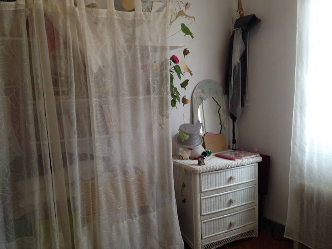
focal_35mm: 33
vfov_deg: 42.9
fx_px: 316
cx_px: 166
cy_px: 124
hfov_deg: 55.4
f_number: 2.4
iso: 50
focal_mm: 4.12
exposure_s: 1/24
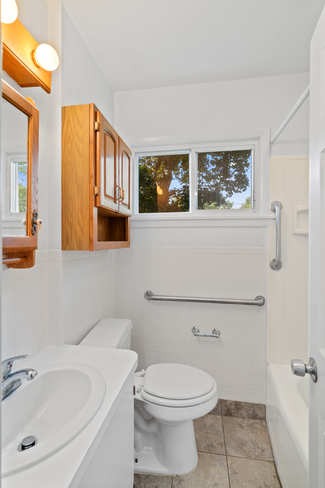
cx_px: 162
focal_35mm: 17
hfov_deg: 70.4
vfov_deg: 93.3
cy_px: 244
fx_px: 230
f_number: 7.1
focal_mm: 17
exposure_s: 1/25
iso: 320
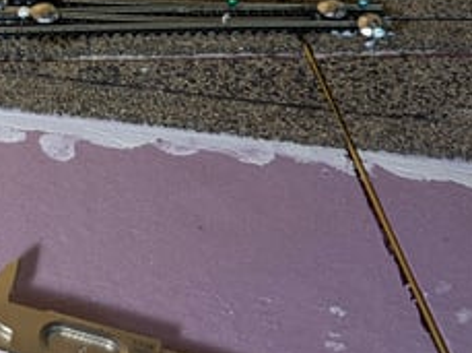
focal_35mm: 81
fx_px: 1103
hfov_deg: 22.2
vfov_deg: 17.8
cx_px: -103
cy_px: 23
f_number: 1.6
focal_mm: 5.96
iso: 125
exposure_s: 1/60
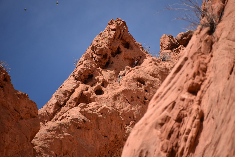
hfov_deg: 6.9
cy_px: 78
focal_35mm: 300
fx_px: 1959
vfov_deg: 4.6
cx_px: 118
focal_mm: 300
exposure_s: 1/640
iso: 140
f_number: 5.6
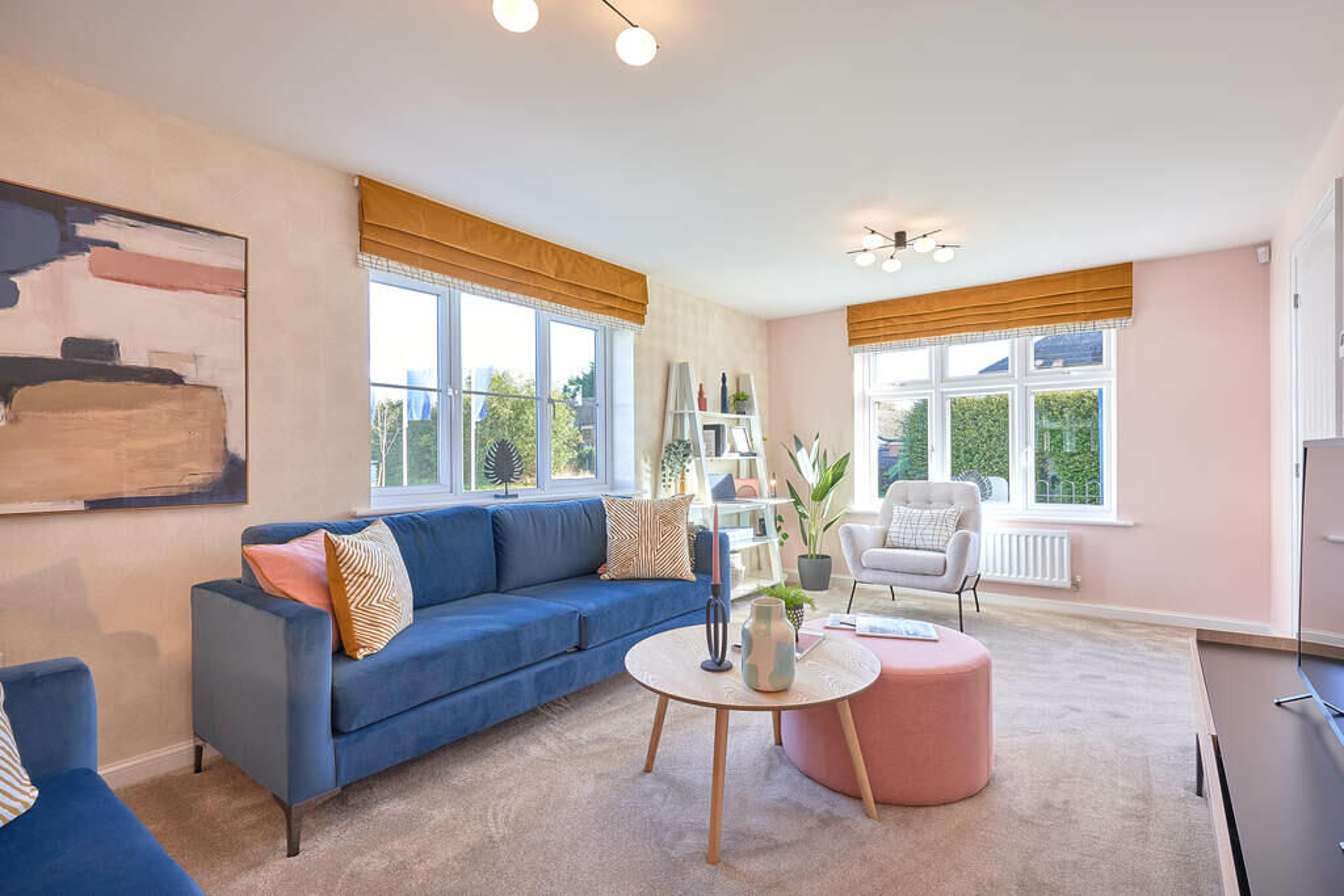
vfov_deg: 73.8
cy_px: 448
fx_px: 597
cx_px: 672
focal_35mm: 16
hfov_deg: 96.7
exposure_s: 1/6
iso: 100
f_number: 11
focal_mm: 16
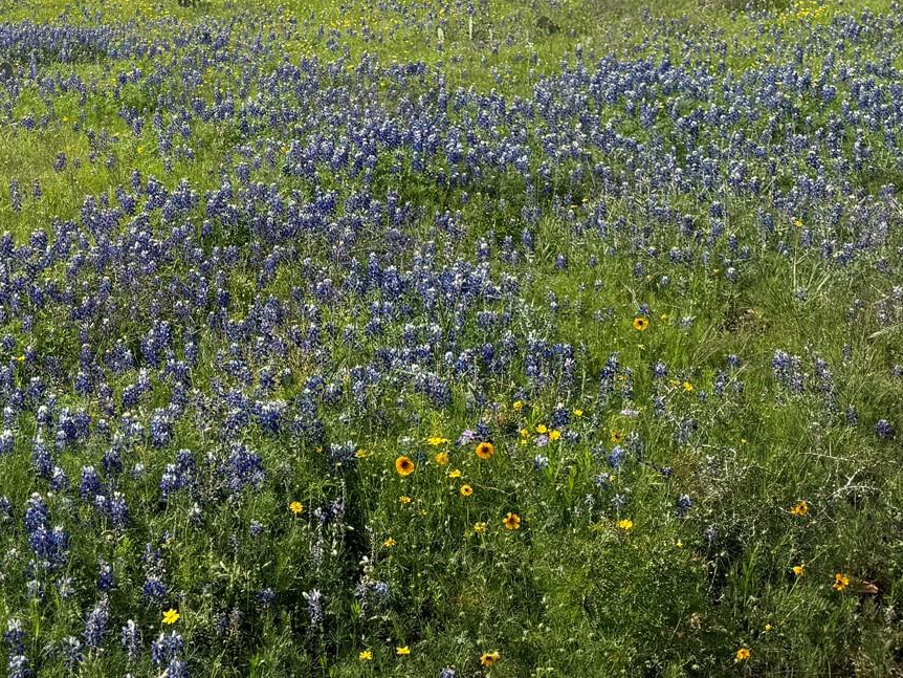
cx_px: 79
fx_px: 1487
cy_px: 41
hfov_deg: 32.0
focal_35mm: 57
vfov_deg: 24.8
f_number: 1.78
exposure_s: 1/5814
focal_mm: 6.86
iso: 80
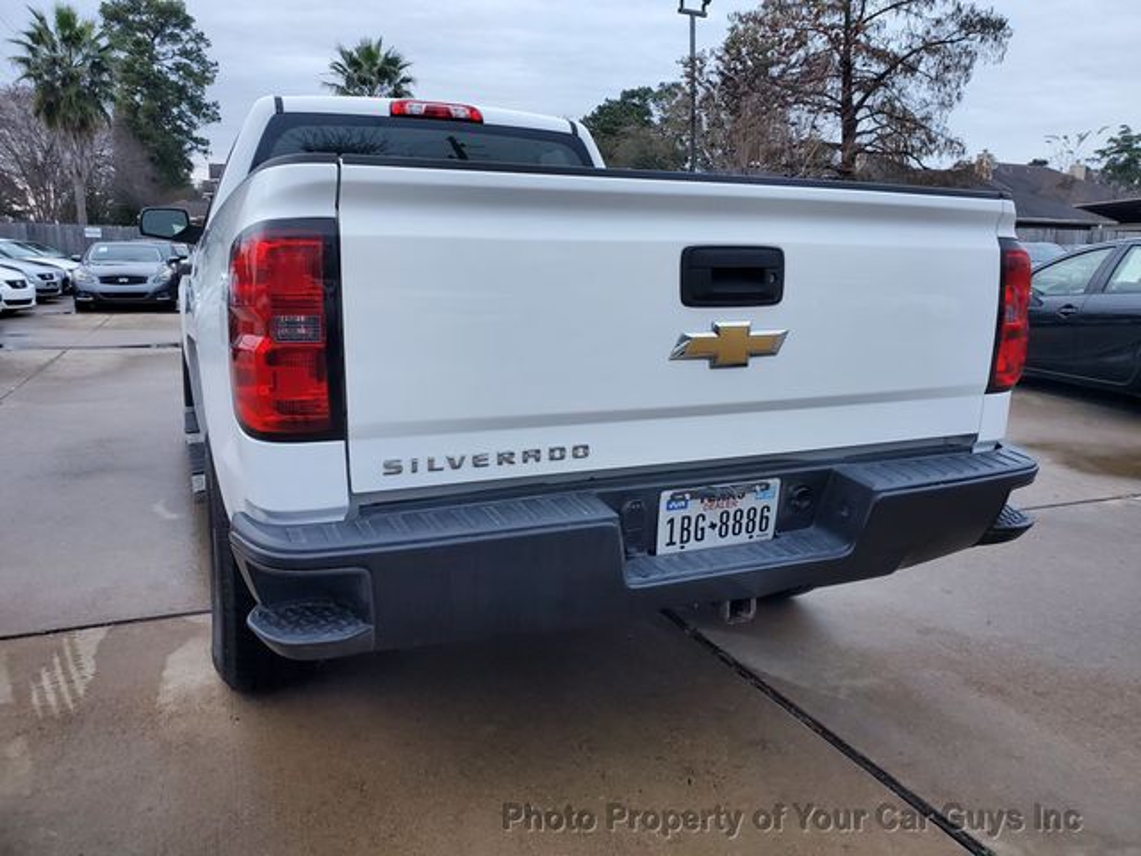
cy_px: 428
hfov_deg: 67.3
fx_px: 857
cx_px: 570
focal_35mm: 26
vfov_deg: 53.1
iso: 200
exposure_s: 1/120
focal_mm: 4.3
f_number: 2.4
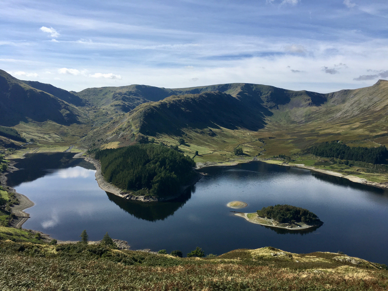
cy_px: 146
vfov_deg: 48.2
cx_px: 194
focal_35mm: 29
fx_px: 325
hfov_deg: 61.7
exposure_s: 1/2331
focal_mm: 4.15
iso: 25
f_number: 2.2
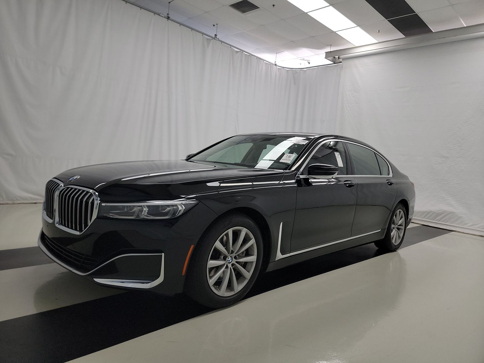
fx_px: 336
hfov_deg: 71.6
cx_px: 242
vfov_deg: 56.8
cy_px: 182
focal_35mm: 24
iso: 137
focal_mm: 6.7
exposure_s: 1/59
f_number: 1.8
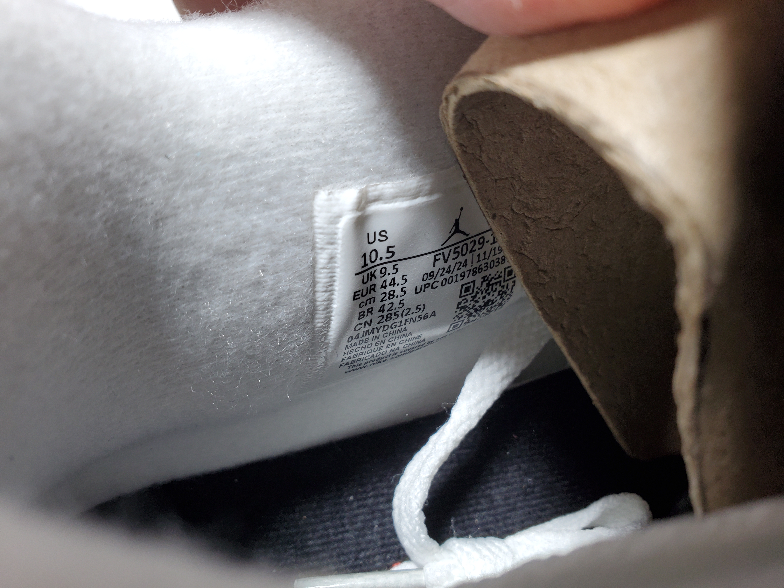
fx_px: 589
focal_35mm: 26
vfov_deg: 53.1
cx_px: 392
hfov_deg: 67.3
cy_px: 294
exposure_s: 1/100
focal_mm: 4.3
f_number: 2.4
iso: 80
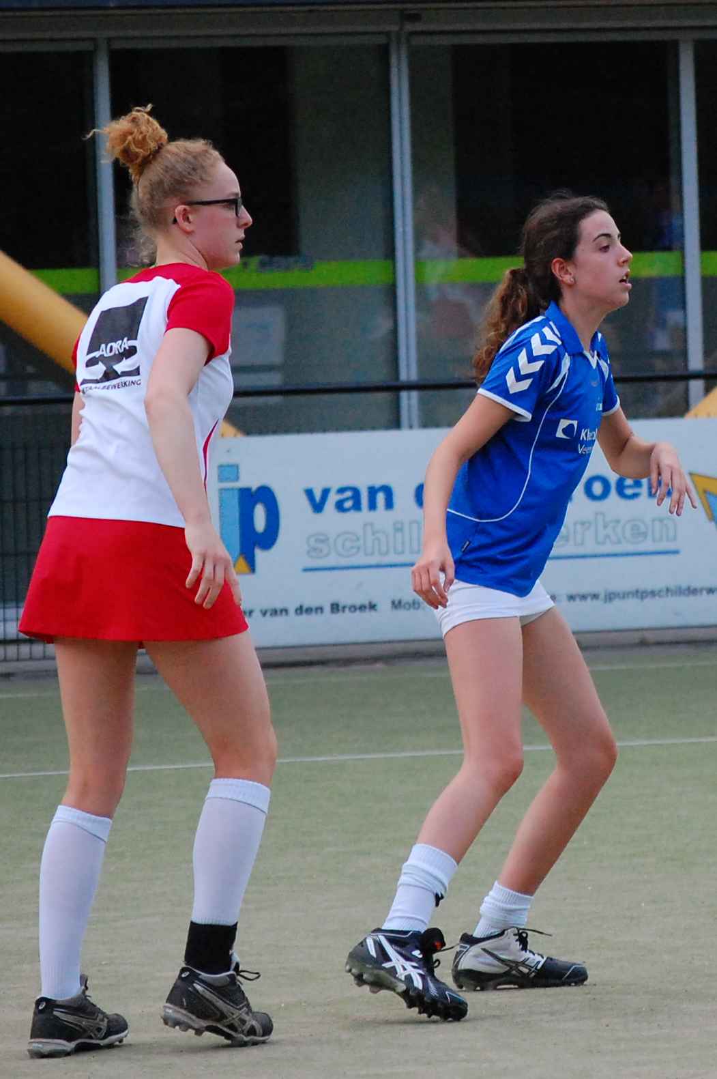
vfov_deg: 13.4
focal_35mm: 153
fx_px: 4580
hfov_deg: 9.0
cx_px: 358
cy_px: 540
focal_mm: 102
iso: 1600
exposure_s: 1/1250
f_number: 4.8
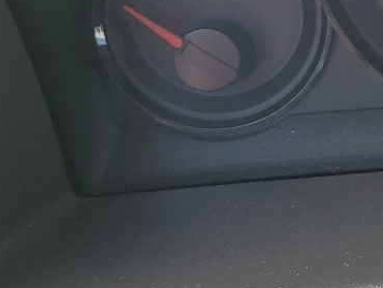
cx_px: 769
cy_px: -39
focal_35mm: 112
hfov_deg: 14.5
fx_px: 1240
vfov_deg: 13.0
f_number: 1.5
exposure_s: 1/179
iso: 50
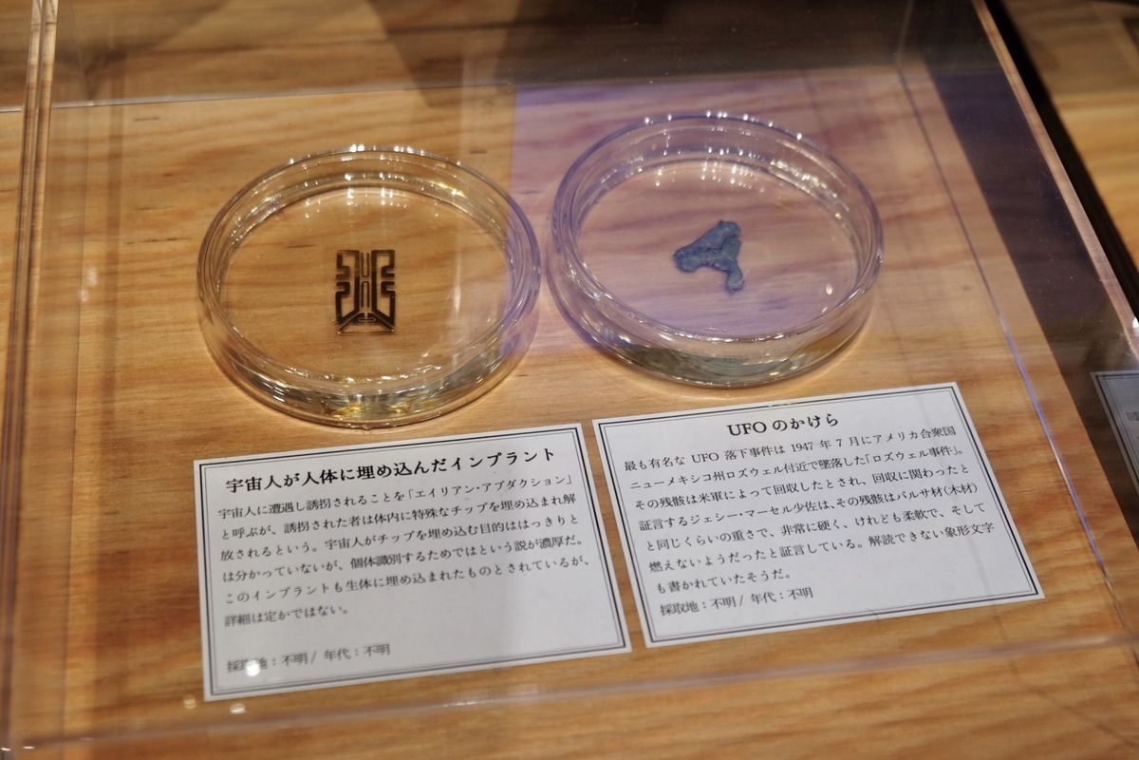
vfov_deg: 25.1
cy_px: 380
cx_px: 570
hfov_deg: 36.9
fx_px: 1708
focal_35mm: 54
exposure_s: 1/30
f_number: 3.6
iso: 320
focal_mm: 35.8
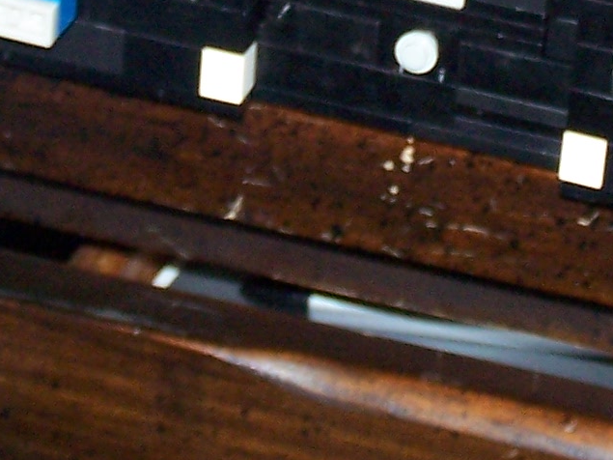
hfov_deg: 7.3
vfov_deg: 5.4
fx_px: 4816
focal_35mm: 272
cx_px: 454
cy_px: -180
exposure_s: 1/60
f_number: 3.2
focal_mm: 12.4
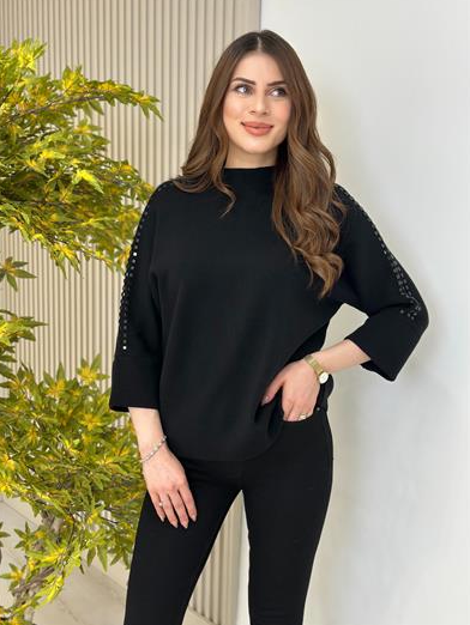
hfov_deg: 29.7
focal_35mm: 49
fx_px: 886
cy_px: 311
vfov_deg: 38.9
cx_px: 236
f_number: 1.78
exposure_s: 1/100
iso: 64
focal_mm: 6.86
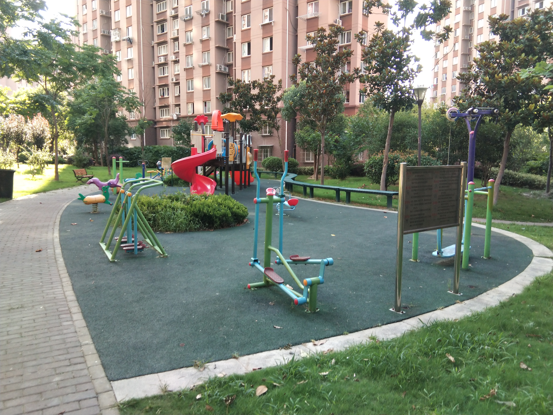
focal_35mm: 31
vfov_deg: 45.4
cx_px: 276
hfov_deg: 58.4
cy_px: 208
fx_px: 495
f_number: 2.2
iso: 64
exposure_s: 1/100
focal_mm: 3.69
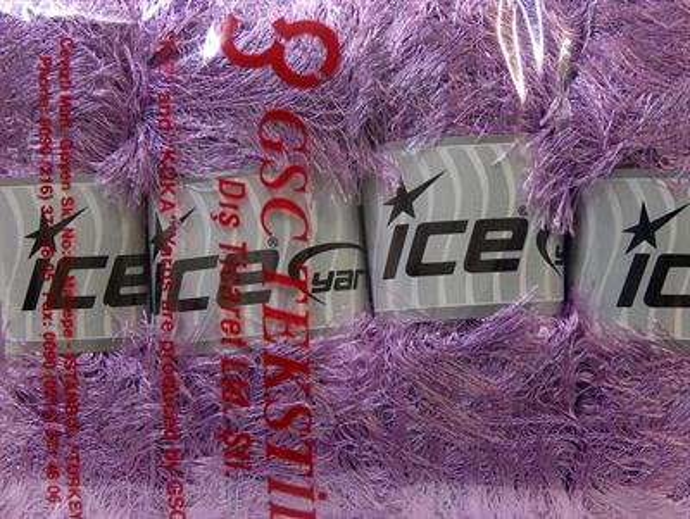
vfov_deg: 24.1
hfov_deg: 31.6
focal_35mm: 61
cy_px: 260
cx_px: 345
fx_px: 1217
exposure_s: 1/20.4
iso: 200
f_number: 2.9
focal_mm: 12.53
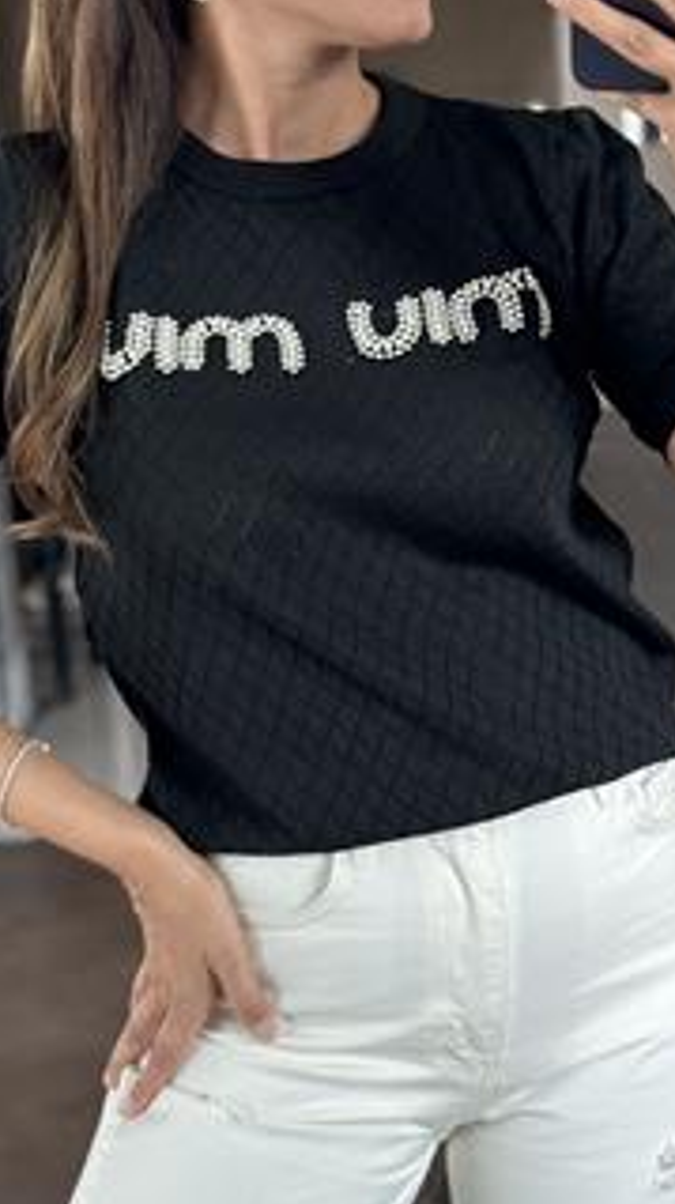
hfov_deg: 14.5
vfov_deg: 25.5
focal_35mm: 83
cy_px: 449
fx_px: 2646
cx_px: 351
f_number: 1.78
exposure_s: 1/60
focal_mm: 6.86
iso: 160
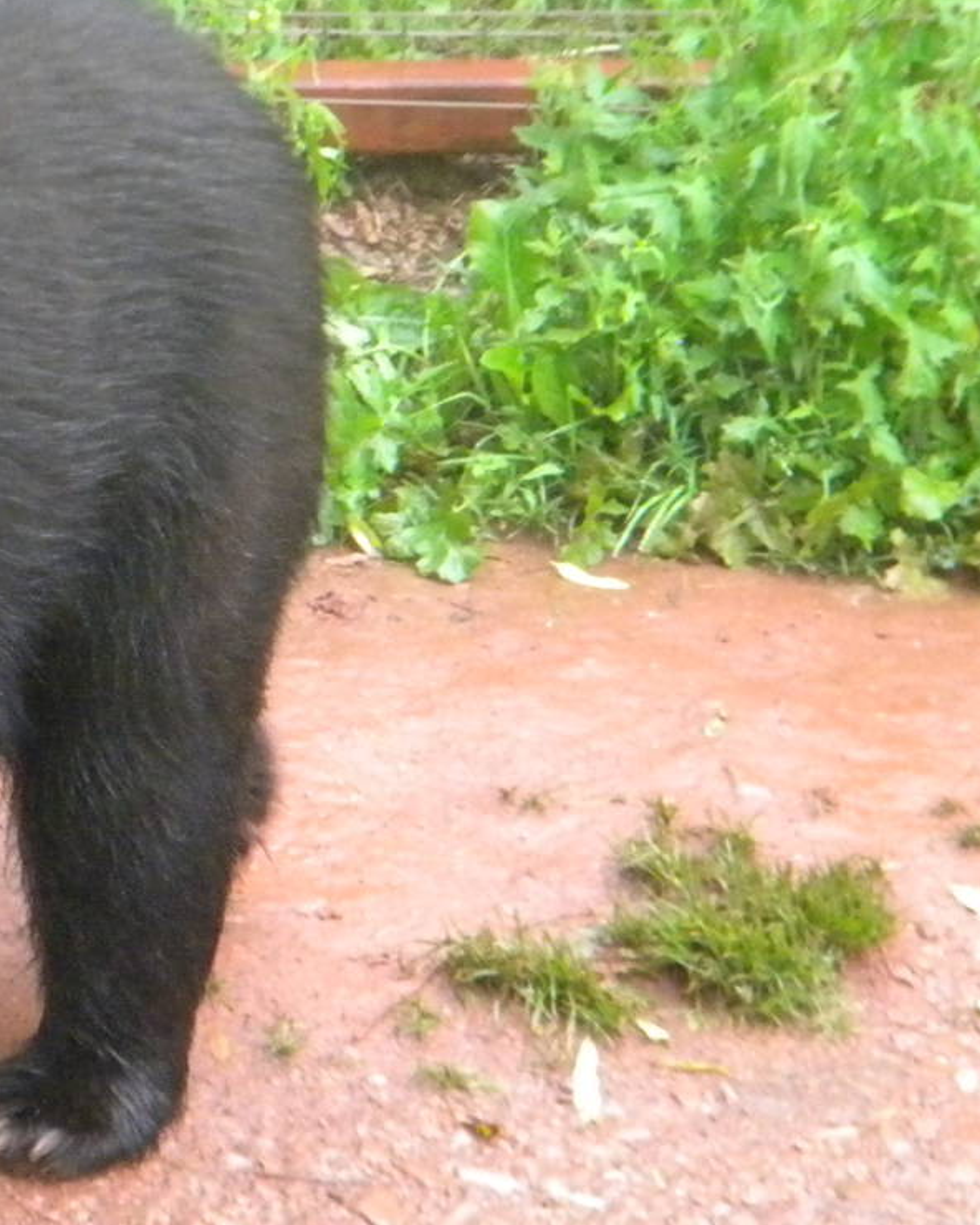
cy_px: 510
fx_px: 17294
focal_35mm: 477
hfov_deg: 3.2
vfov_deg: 4.1
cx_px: -225
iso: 800
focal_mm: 41
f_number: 5.4
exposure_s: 1/76.7
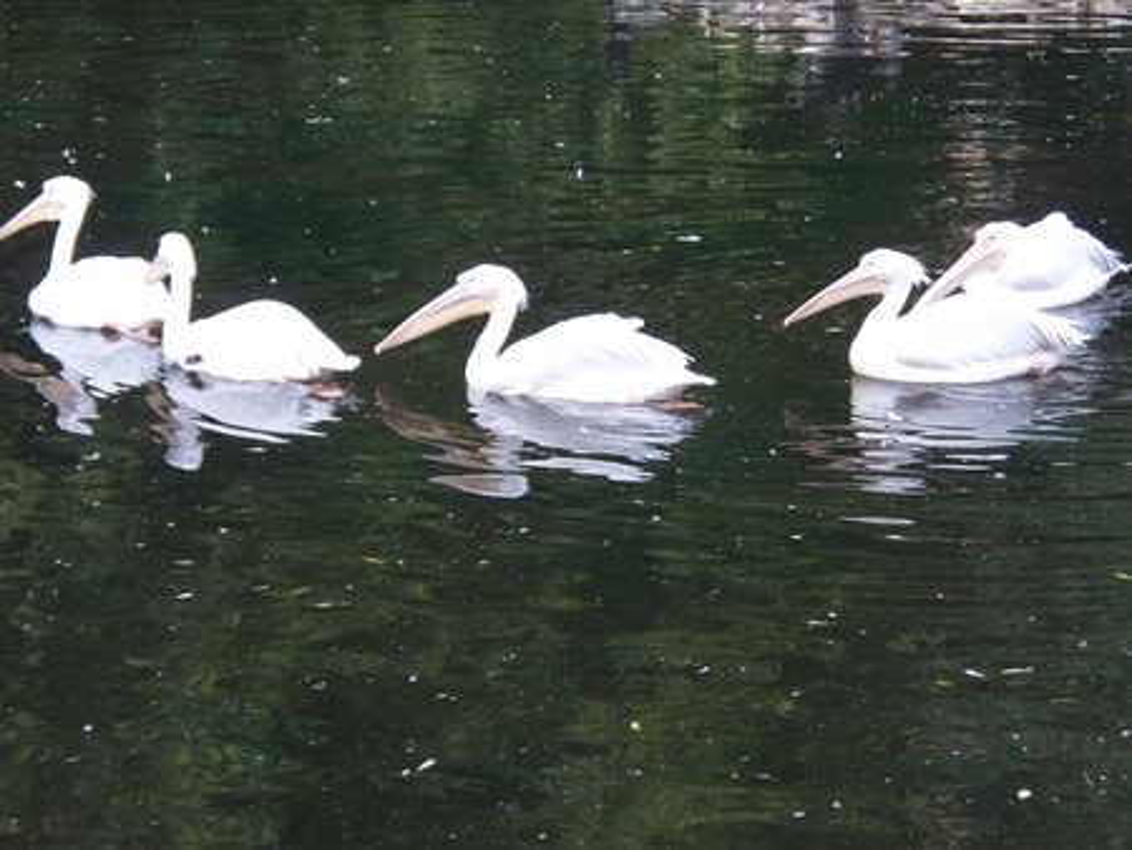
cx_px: 566
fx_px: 4483
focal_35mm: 137
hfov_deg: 14.4
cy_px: 425
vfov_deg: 10.8
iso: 200
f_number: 4.4
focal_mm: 28.83
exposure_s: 1/125
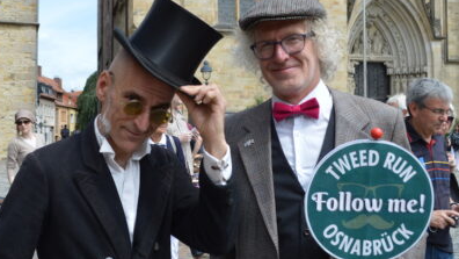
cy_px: 117
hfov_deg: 40.5
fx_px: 621
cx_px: 194
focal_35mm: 51
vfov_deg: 23.5
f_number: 7.1
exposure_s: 1/200
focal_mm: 22
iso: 100
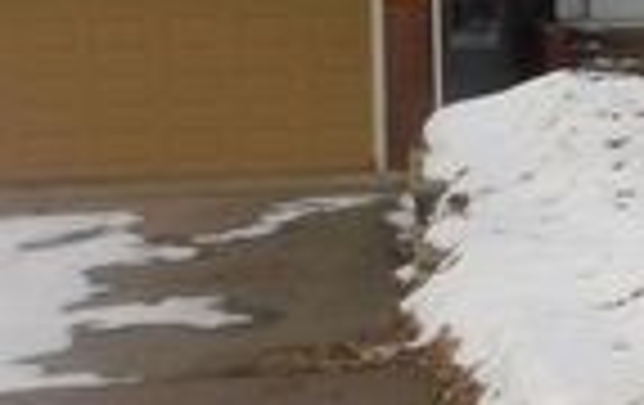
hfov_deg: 18.5
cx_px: 549
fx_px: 1952
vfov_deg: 11.7
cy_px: -38
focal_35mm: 111
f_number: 3.2
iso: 125
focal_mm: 5.3
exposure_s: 1/400
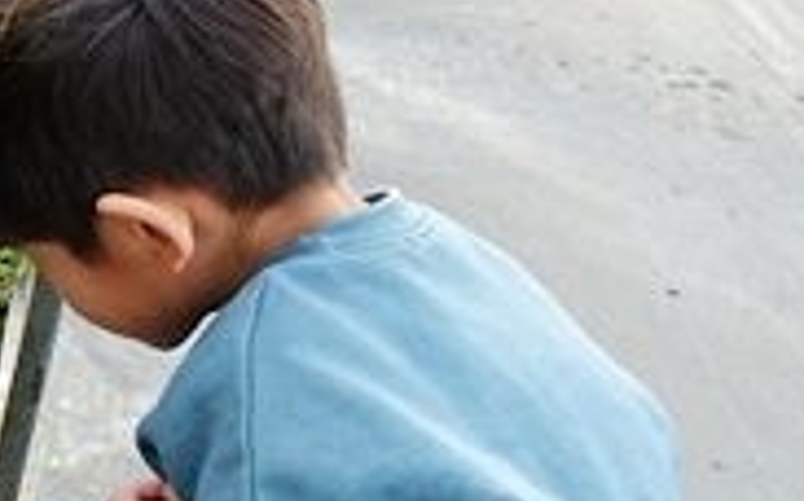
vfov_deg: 15.0
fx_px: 1905
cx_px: -453
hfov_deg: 20.0
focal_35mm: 87
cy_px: 204
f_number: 2.8
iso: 125
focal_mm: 8.8
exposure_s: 1/80
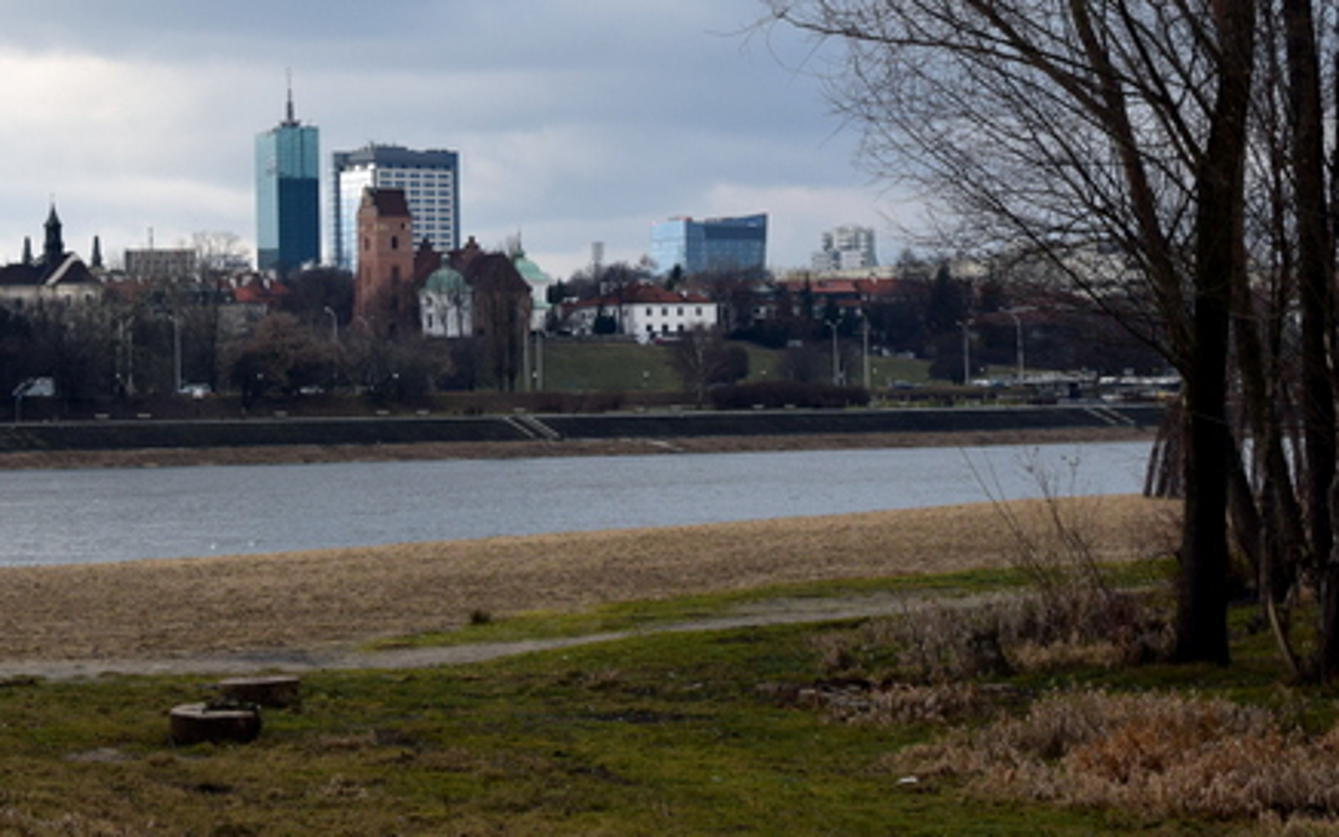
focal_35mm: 98
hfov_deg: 21.0
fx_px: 3573
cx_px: 282
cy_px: 297
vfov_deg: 13.3
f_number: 10
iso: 400
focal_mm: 35
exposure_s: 1/200
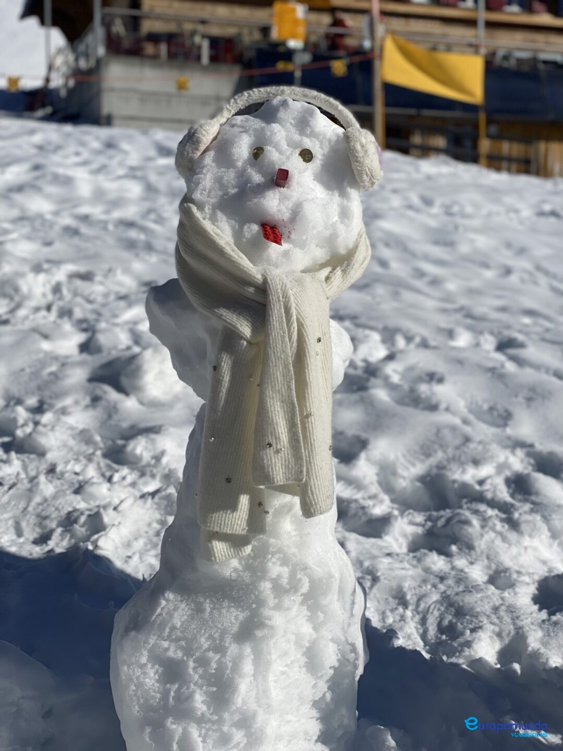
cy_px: 376
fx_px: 1128
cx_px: 282
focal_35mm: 52
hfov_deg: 28.0
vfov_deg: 36.8
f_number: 2
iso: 25
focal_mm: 6
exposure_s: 1/9524
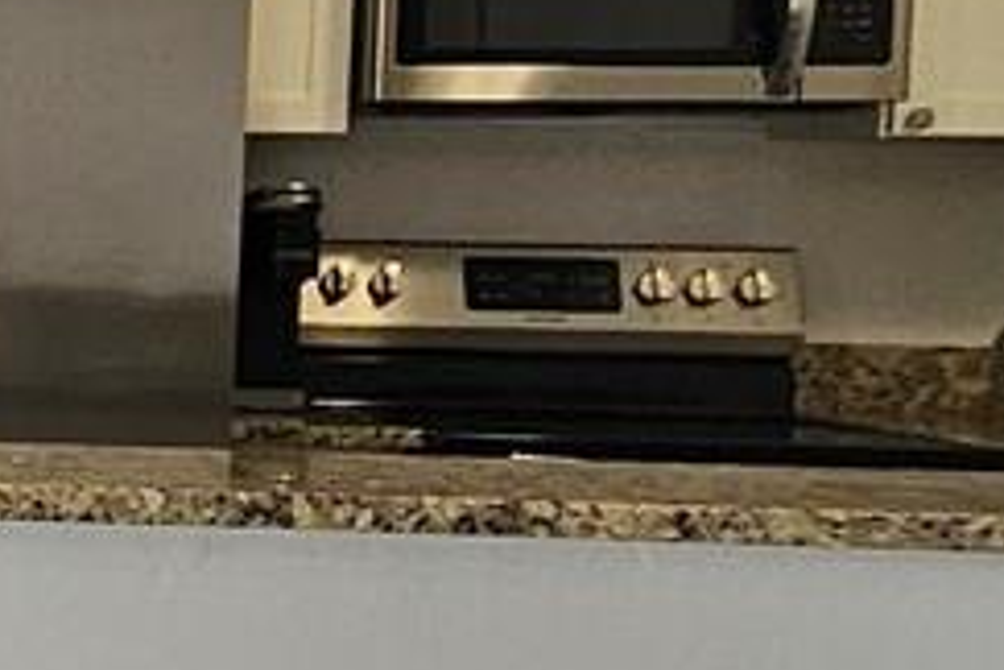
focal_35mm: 89
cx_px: -1442
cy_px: 372
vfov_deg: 15.4
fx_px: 2482
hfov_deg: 14.4
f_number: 2.2
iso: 80
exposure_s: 1/60
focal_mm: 2.2
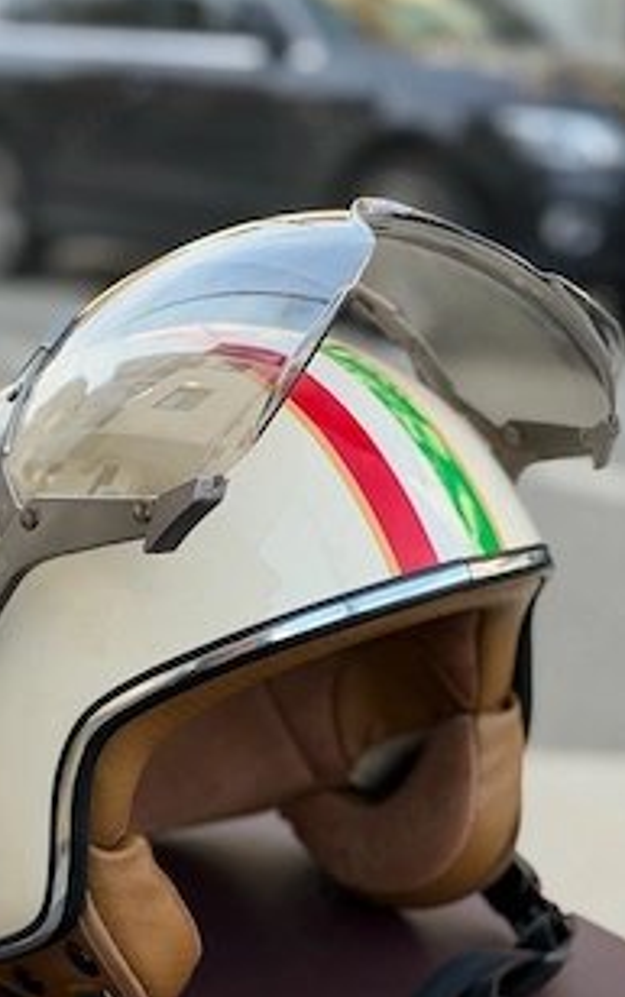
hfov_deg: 19.7
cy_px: 615
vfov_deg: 30.9
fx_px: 1795
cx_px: 223
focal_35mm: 66
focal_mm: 6.76
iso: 64
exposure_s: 1/657
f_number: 1.78
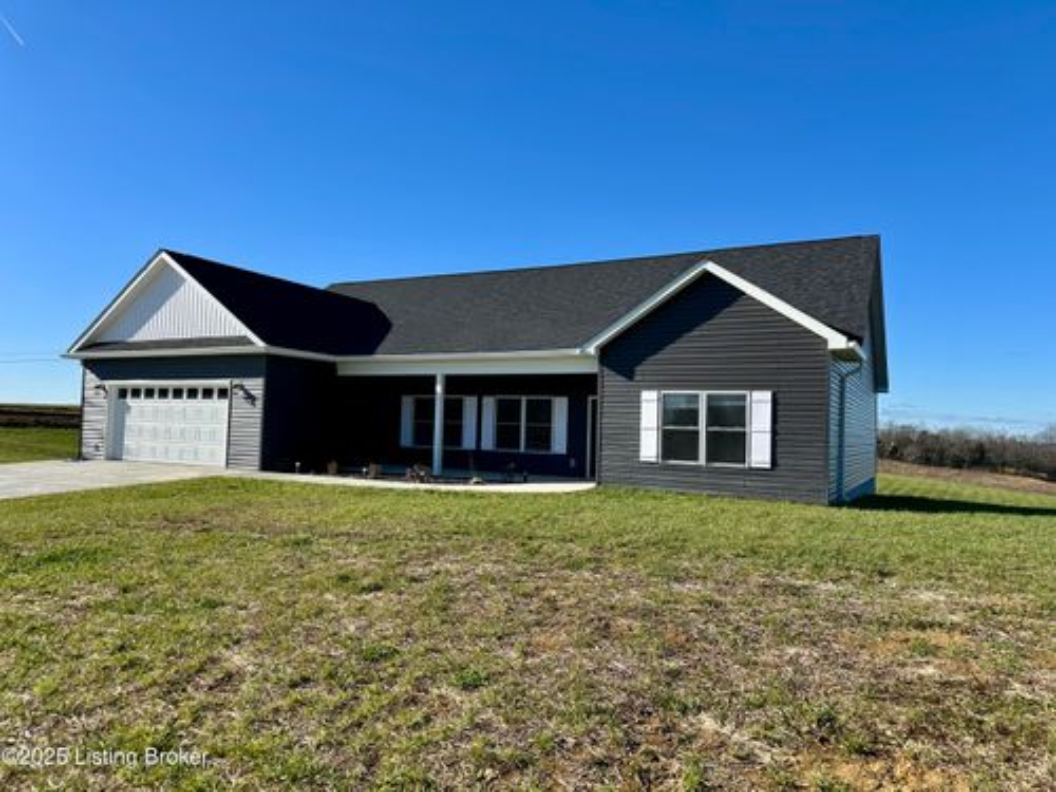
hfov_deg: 71.6
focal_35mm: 24
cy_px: 396
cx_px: 528
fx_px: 732
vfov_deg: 56.8
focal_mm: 6.86
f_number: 1.78
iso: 80
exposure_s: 1/3597
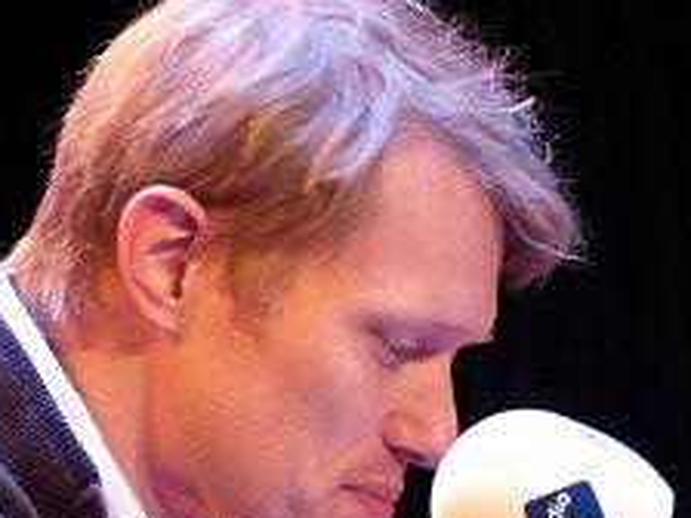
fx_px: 6667
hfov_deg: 5.9
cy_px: 424
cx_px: 262
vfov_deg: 4.4
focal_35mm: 334
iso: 800
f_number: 2.8
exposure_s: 1/40
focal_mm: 27
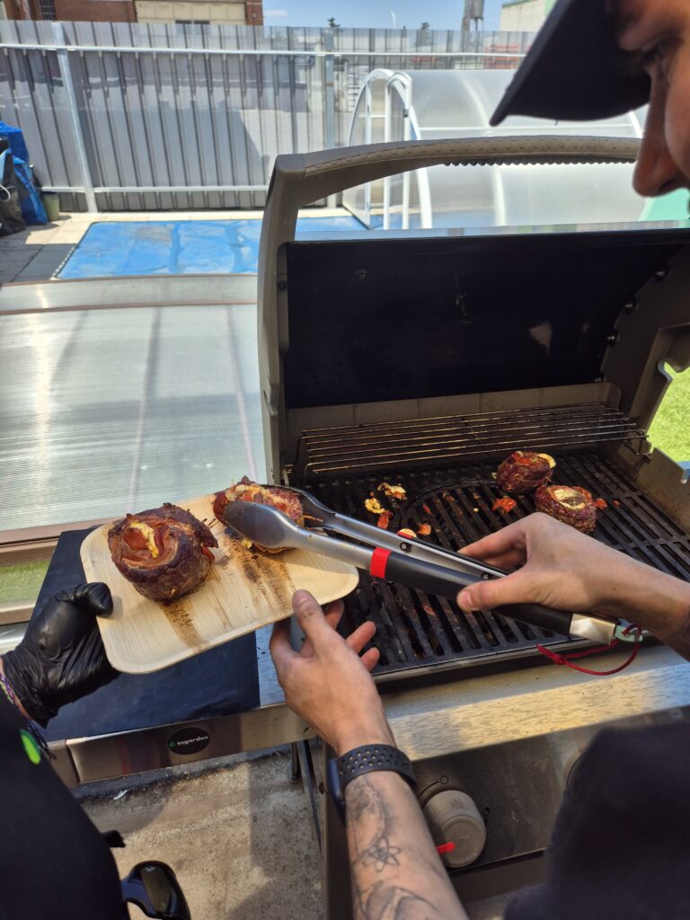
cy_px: 460
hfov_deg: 58.9
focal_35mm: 23
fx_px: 611
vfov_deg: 73.9
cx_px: 345
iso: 25
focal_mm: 5.4
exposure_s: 1/1204
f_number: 1.8
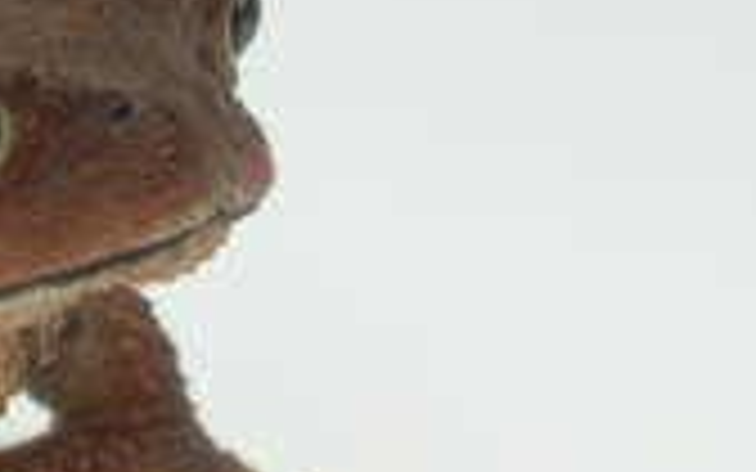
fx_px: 7191
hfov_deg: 5.9
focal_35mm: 349
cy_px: 279
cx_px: -436
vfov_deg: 3.8
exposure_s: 1/250
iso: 100
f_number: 18
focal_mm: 60
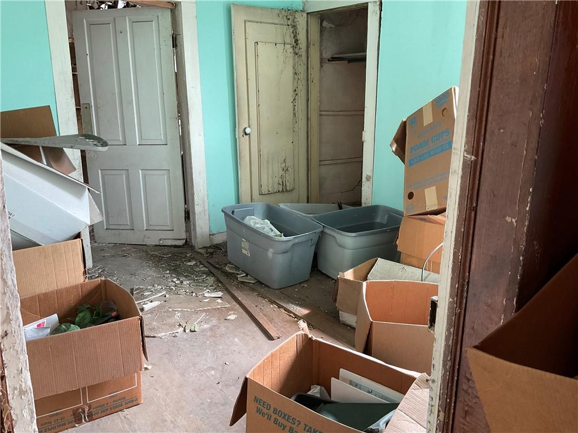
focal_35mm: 29
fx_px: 484
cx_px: 289
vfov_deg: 48.2
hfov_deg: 61.7
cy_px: 216
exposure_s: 1/60
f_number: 1.8
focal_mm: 3
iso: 100
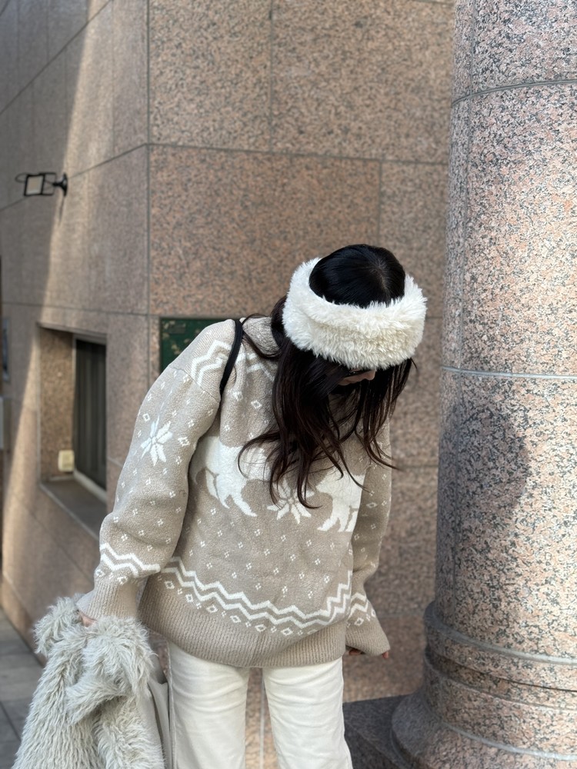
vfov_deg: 39.7
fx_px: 1067
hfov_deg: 30.3
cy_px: 384
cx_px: 288
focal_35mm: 48
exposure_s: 1/578
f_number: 1.78
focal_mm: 6.76
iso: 64
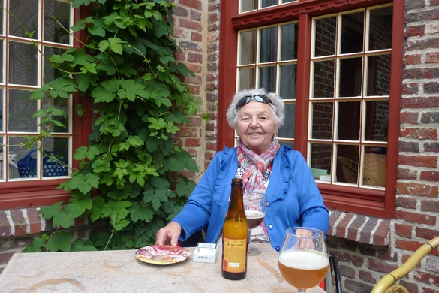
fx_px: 390
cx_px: 224
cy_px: 150
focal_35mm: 32
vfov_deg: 41.1
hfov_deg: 58.7
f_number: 4
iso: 80
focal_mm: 5
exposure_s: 1/125
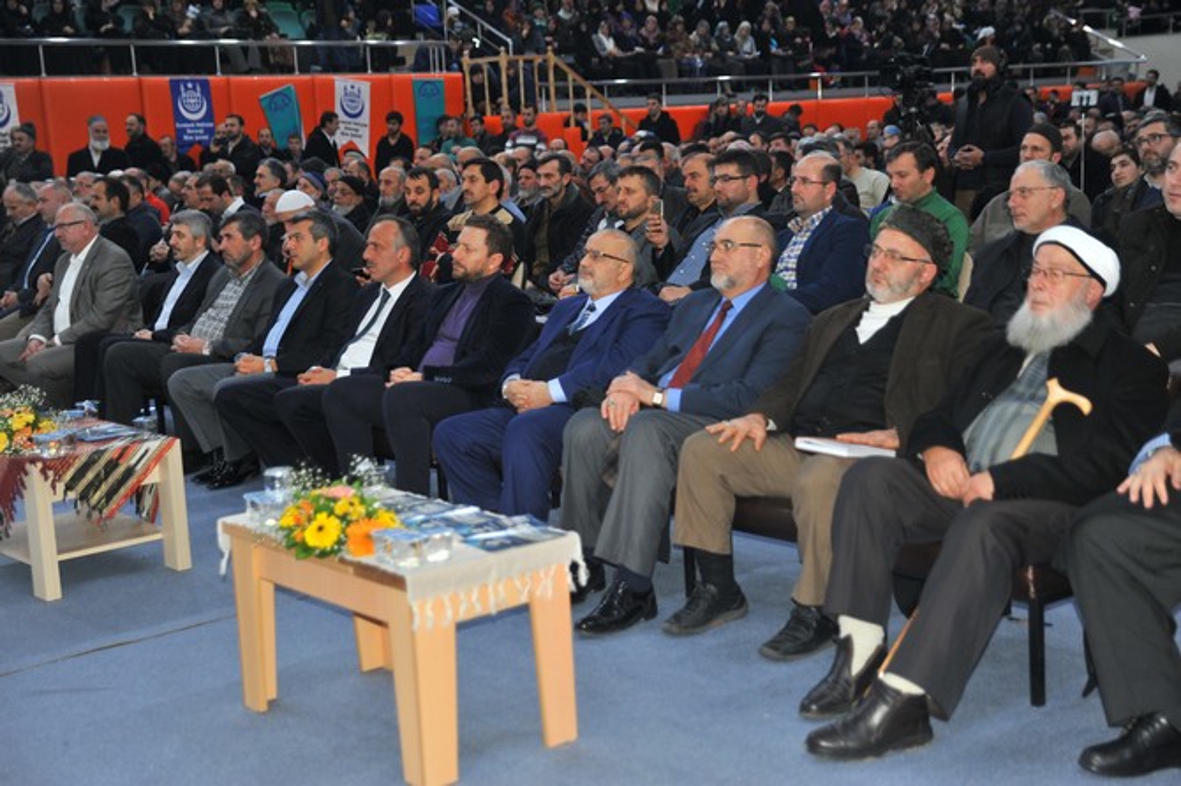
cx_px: 590
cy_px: 393
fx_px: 1705
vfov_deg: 26.0
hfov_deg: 38.2
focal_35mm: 52
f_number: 2.8
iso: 320
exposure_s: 1/60
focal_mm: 52
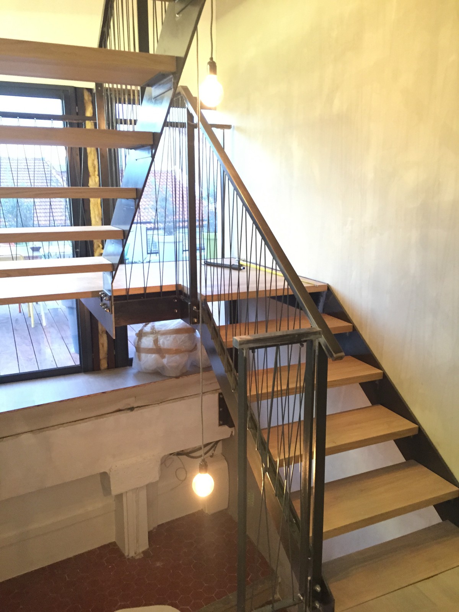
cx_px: 230
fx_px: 513
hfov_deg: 48.2
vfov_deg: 61.7
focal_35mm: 29
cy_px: 306
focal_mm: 4.2
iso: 500
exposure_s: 1/17
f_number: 2.2
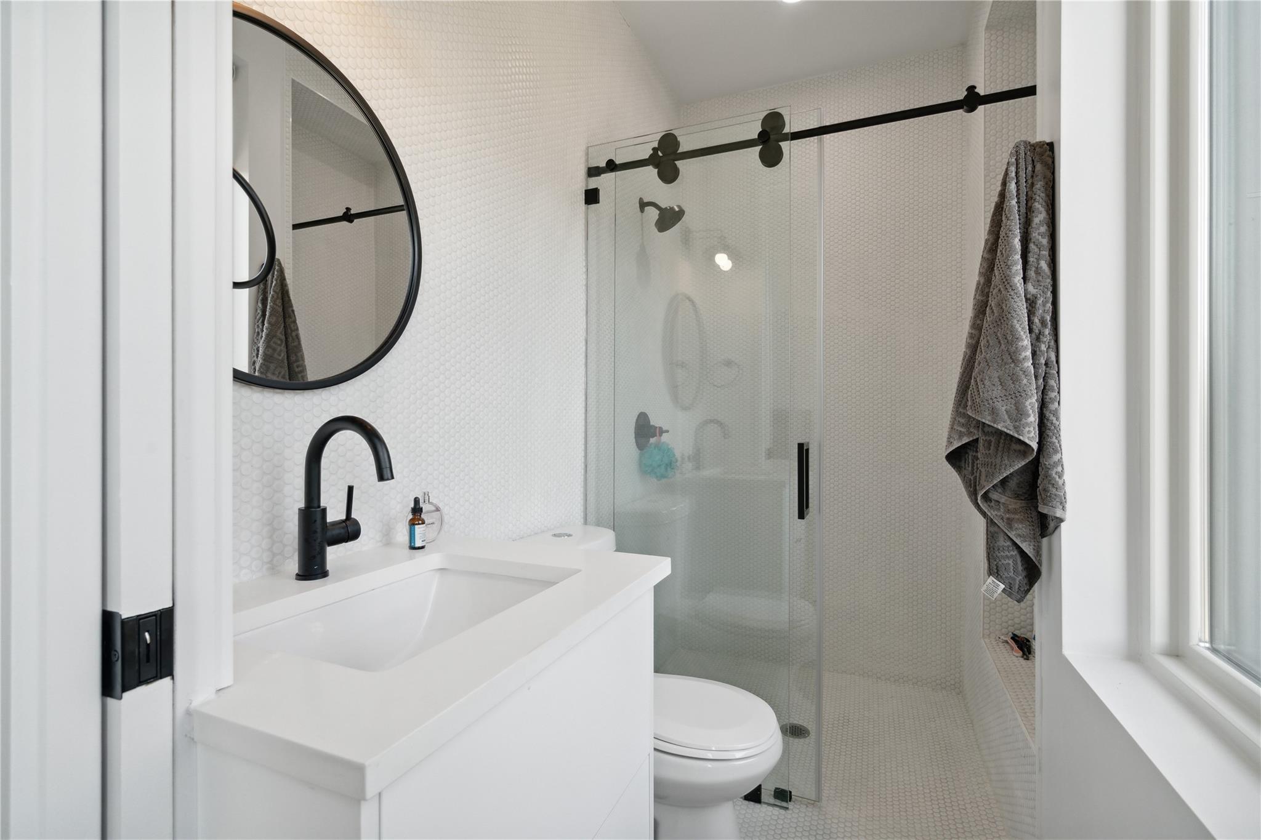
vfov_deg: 73.7
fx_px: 560
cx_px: 630
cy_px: 420
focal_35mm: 16
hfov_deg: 96.7
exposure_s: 1/30
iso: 800
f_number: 8
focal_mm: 16
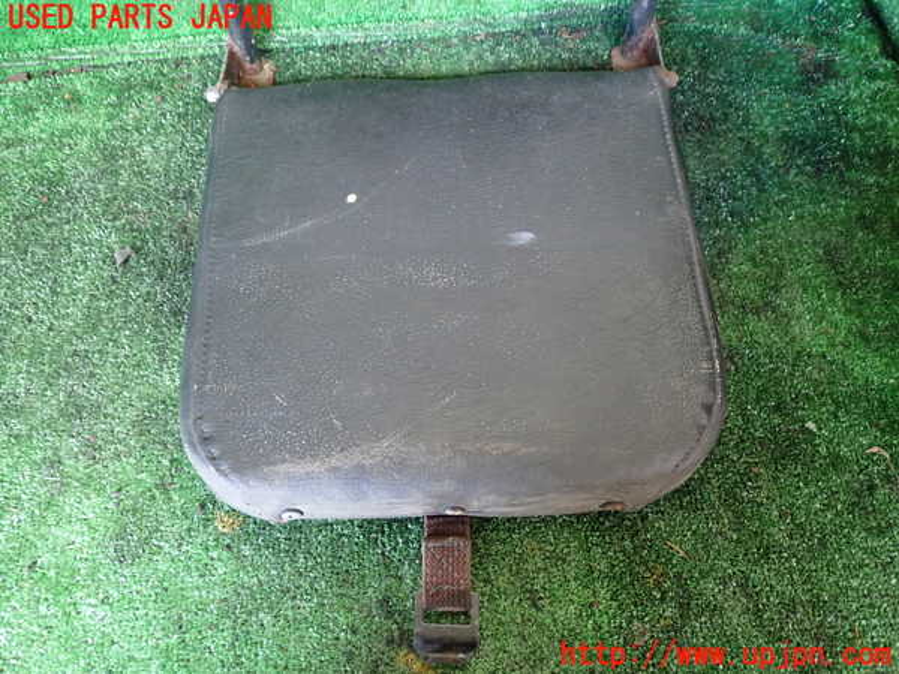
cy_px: 337
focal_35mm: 30
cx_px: 450
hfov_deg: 60.0
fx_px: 779
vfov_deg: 46.8
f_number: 2.3
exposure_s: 1/30
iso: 640
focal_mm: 5.4
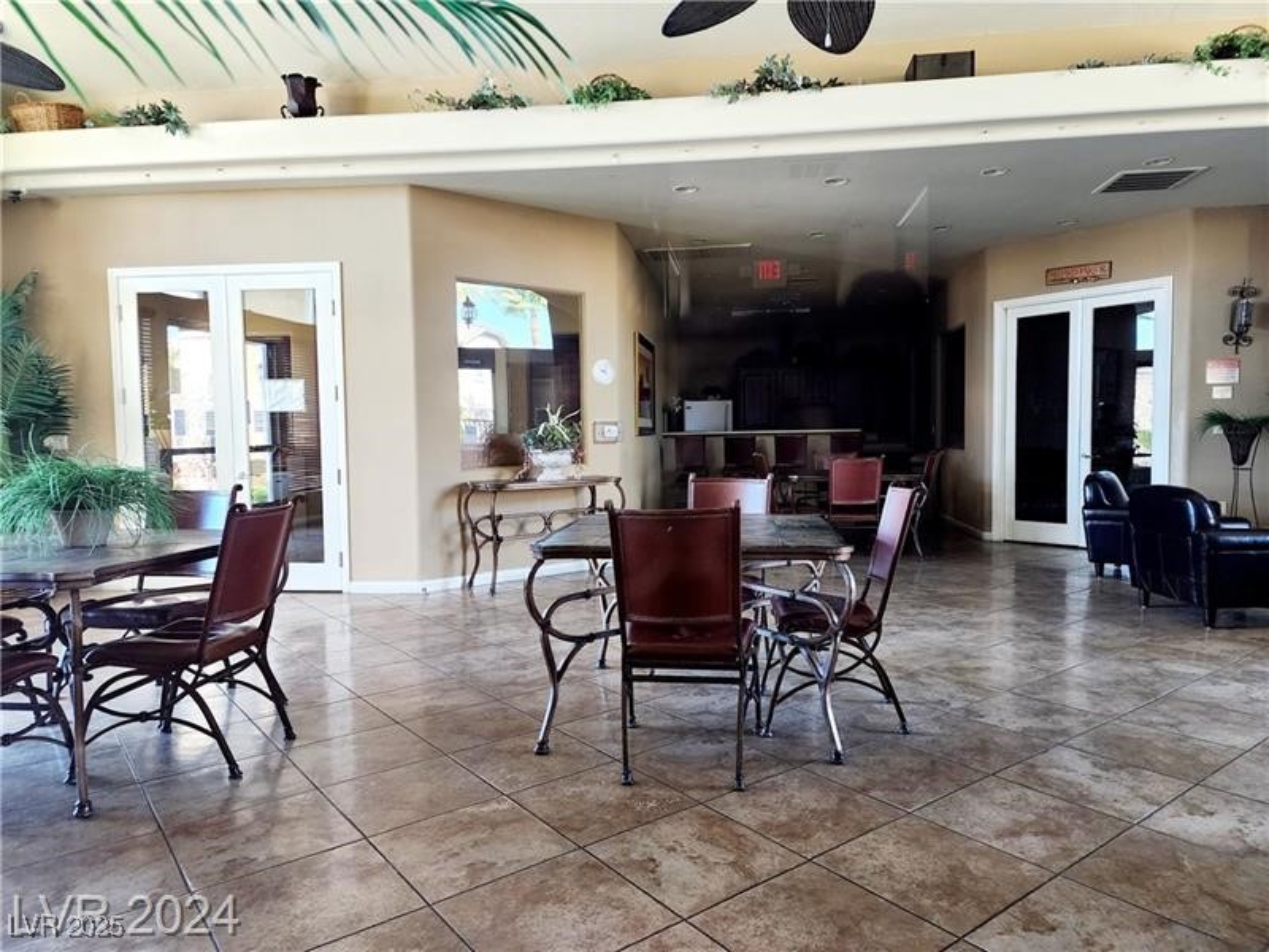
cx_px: 634
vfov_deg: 58.9
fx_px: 843
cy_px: 476
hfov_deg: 73.9
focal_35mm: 23
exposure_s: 1/120
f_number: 1.8
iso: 320
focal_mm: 6.4
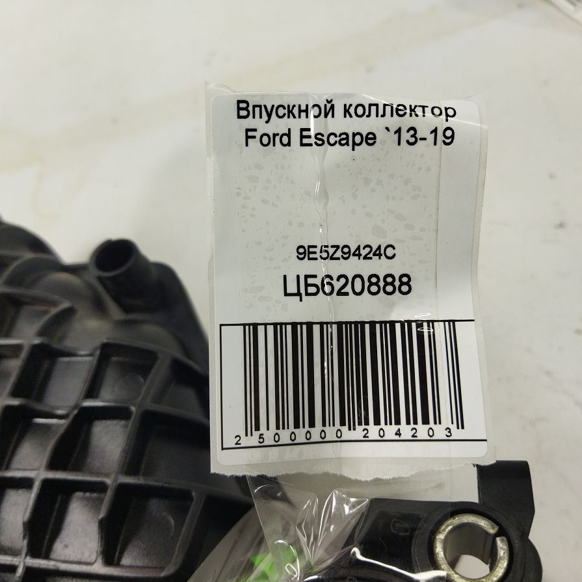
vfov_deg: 51.1
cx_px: 285
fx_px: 609
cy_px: 292
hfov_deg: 51.1
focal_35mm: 32
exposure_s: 1/200
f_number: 1.79
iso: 99
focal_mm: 4.71
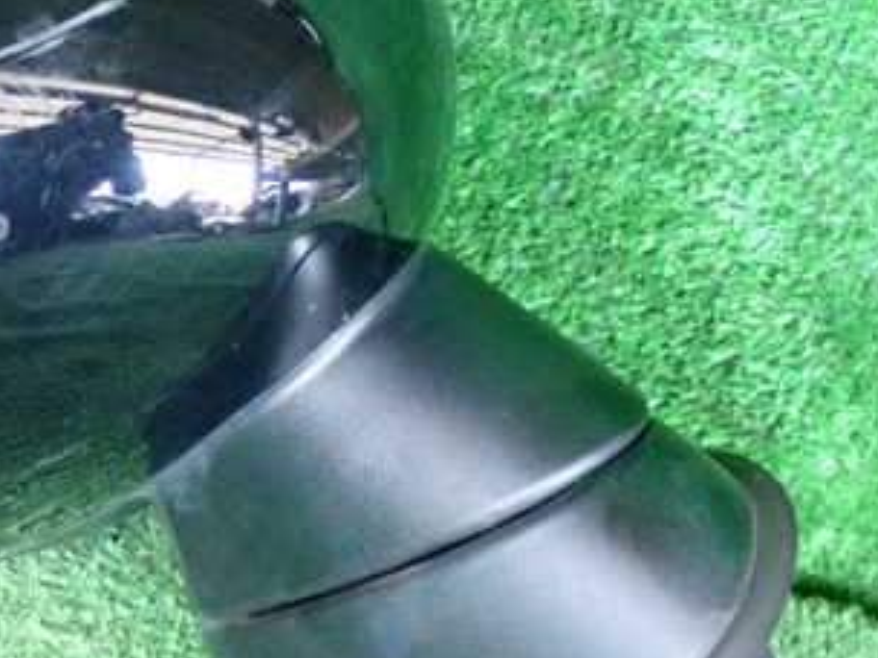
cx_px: 52
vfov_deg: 10.6
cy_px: 277
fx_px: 3551
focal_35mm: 140
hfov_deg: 13.9
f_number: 3.9
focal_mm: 12.73
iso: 3200
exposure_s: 1/125
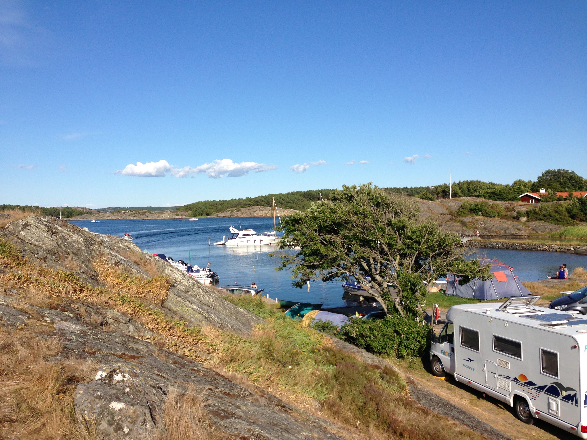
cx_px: 294
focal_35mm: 33
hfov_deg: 55.4
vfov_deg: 42.9
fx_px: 560
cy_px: 220
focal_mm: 4.13
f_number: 2.4
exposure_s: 1/2008
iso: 50
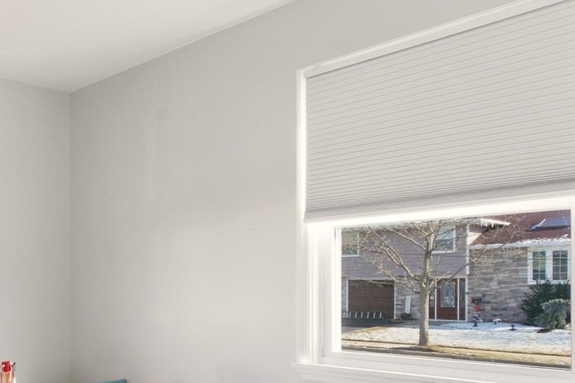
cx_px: -3
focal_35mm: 37
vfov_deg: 35.2
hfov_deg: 44.1
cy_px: 285
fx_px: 591
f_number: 9
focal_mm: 16
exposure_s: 1/80
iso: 250
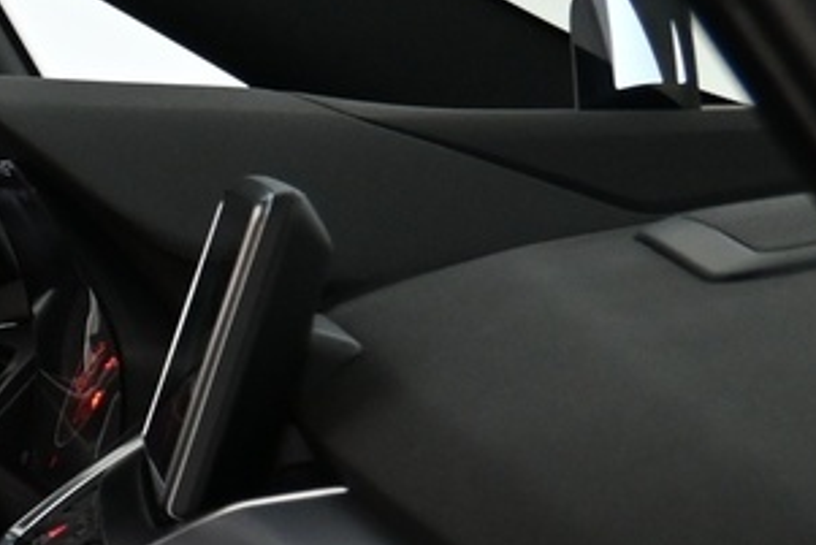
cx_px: -1290
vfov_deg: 10.1
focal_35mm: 129
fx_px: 2925
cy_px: 960
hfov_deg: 12.0
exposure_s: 1/25
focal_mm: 16
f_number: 3.5
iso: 900
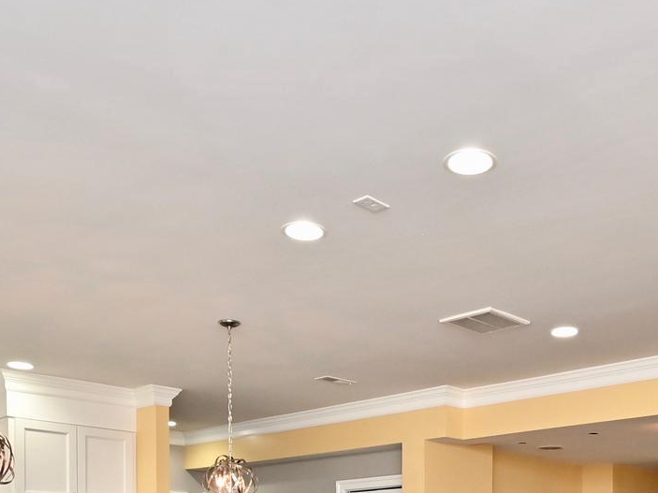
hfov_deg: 44.3
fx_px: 798
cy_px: 544
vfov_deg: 30.6
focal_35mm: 42
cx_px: 430
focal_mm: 10
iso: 320
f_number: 7.1
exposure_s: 1/25
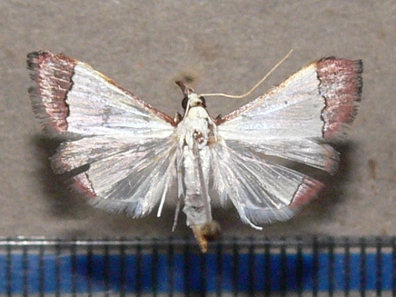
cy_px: 148
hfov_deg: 42.1
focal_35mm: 45
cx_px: 198
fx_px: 515
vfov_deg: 32.2
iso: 100
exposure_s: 1/30
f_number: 4
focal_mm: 9.5
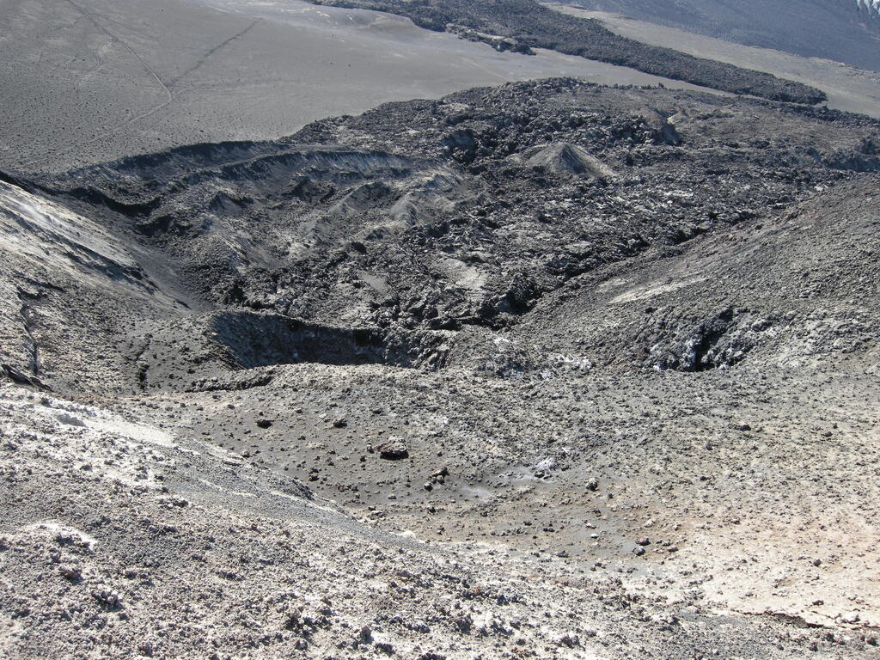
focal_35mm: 35
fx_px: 890
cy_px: 330
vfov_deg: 40.7
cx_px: 440
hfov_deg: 52.6
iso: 100
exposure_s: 1/172
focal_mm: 7.5
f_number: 4.3
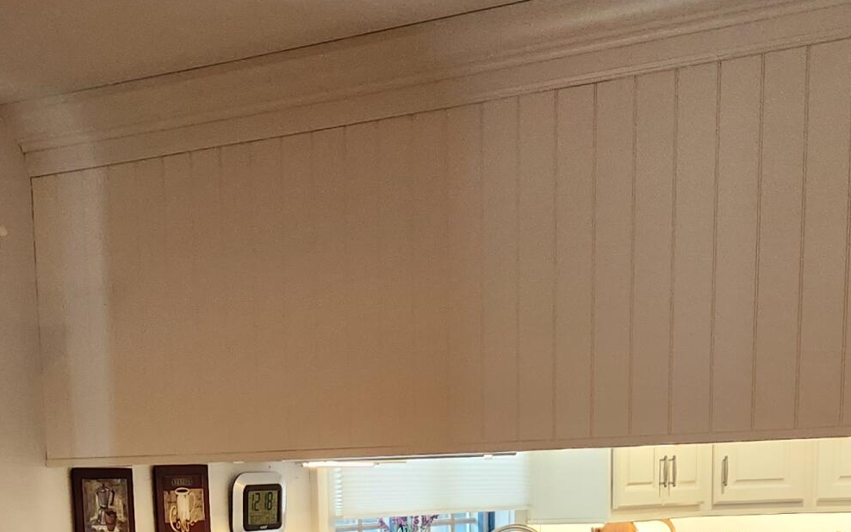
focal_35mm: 74
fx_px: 1717
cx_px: 333
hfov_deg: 27.8
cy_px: 770
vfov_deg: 16.3
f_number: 1.8
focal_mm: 5.4
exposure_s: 1/120
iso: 200
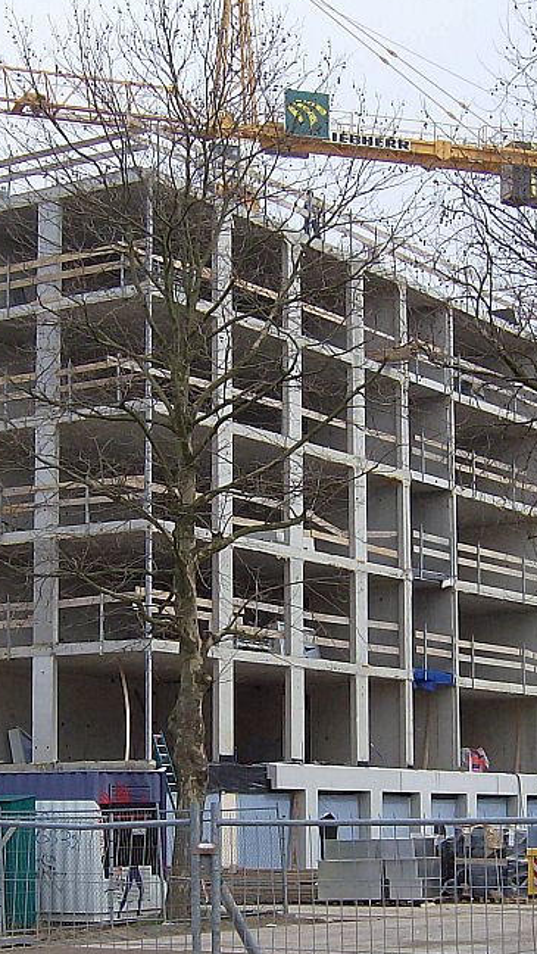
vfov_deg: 26.8
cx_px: 238
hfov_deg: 15.3
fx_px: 1998
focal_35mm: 79
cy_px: 541
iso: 100
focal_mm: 7.7
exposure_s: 1/484
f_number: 5.1
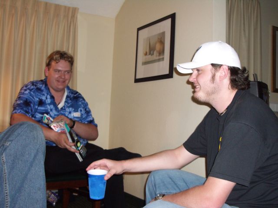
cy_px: 104
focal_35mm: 41
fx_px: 329
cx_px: 139
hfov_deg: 45.8
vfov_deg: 35.1
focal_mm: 6.8
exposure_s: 1/60
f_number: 2.8
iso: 200
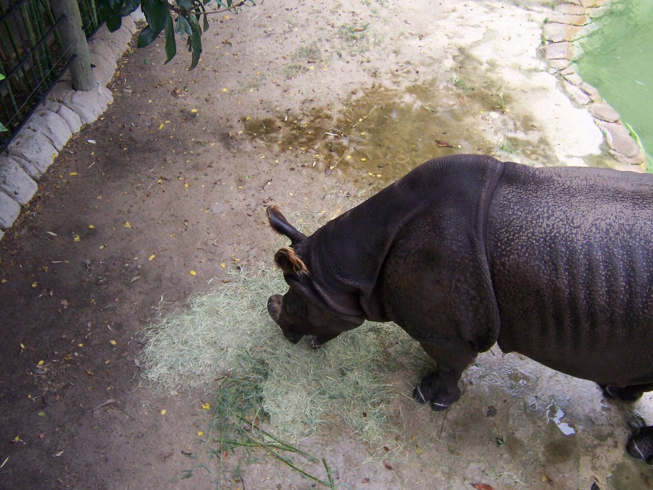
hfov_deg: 55.4
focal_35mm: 33
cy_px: 245
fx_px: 623
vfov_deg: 42.9
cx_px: 326
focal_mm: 5.5
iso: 140
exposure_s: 1/60
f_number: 2.8
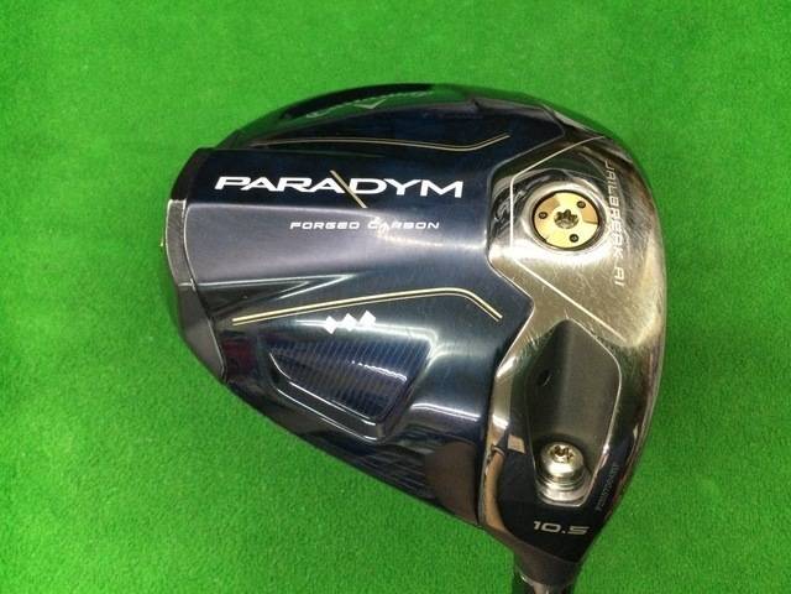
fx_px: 708
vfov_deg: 45.4
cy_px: 297
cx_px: 396
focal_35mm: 31
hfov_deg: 58.4
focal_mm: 3.3
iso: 200
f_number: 2.4
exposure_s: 1/30
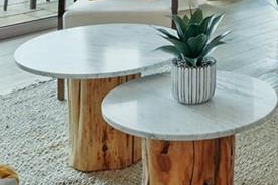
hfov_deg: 24.4
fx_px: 625
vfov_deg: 15.0
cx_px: 242
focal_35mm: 81
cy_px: -130
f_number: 8
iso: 200
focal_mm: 14
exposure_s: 1/8
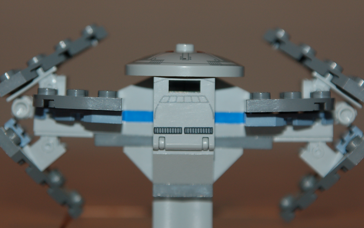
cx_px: 182
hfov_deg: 8.8
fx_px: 2356
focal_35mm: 238
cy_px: 109
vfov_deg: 5.5
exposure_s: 1/60
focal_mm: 155
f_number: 6
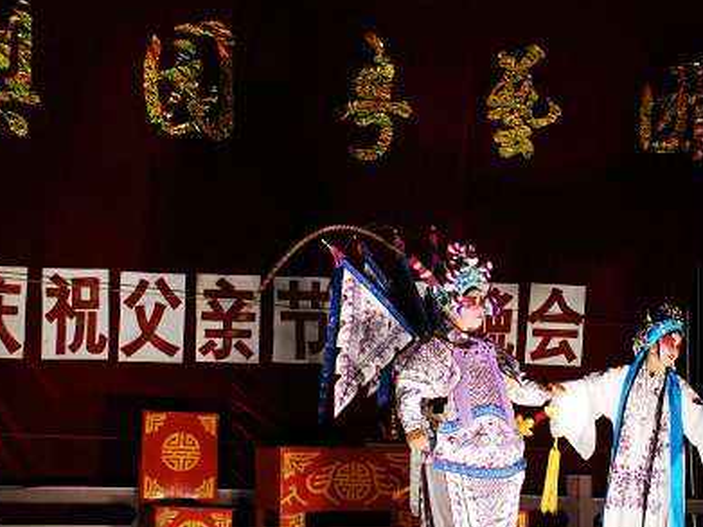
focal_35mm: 96
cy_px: 343
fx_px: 1949
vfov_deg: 15.4
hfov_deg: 20.4
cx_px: 471
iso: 400
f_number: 5
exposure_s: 1/25
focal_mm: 40
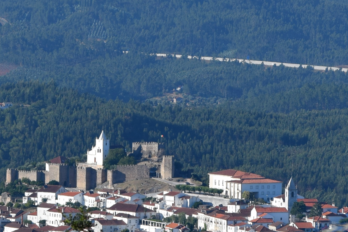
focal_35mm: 569
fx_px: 5499
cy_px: 138
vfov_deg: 2.4
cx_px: 47
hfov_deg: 3.6
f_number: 6.3
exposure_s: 1/640
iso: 200
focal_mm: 98
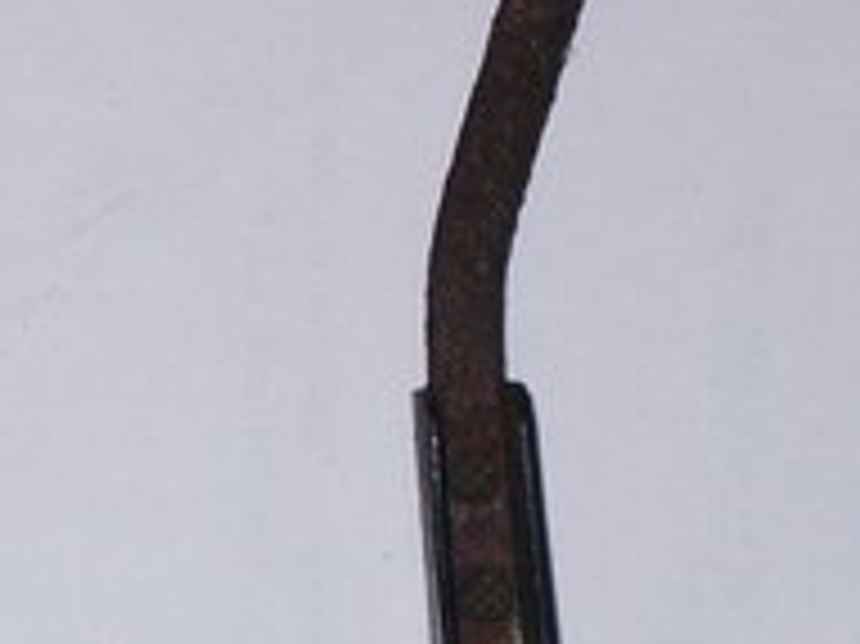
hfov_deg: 6.9
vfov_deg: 5.1
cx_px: 554
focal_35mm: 286
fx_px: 7101
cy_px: 1115
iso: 64
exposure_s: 1/60
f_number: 8
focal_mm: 15.51
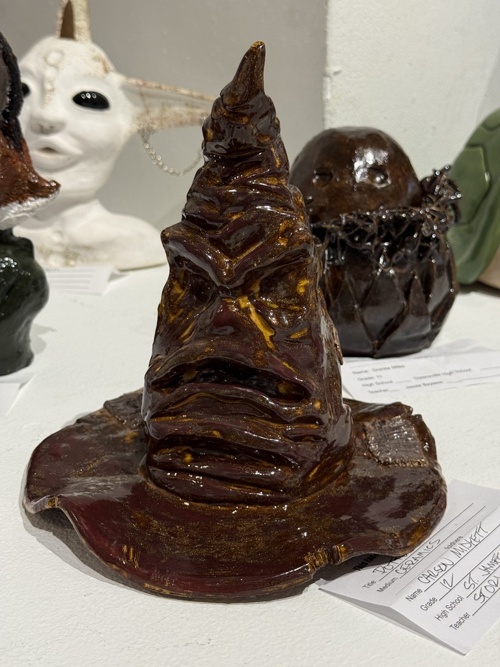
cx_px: 250
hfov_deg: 30.3
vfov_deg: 39.7
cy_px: 334
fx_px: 924
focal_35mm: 48
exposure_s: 1/120
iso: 125
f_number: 1.78
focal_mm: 6.76
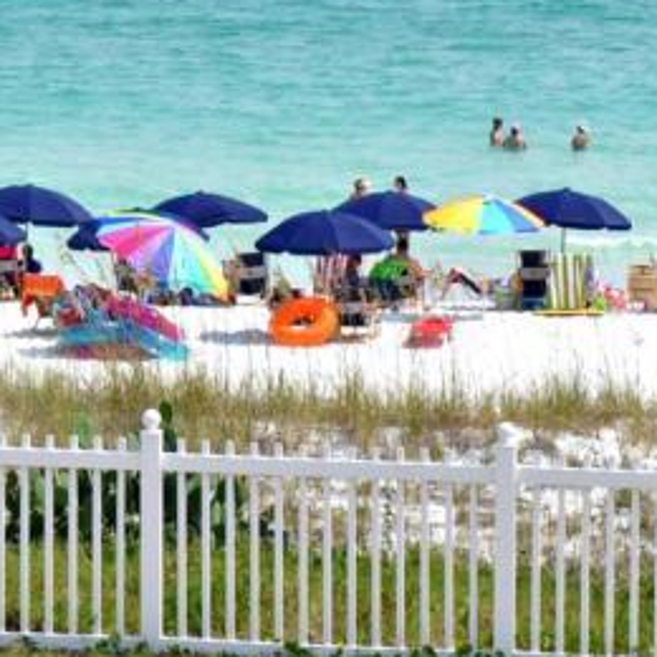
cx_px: 126
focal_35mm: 363
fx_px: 7795
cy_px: 227
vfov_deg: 4.8
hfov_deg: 4.8
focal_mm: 48
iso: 200
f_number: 10
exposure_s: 1/400
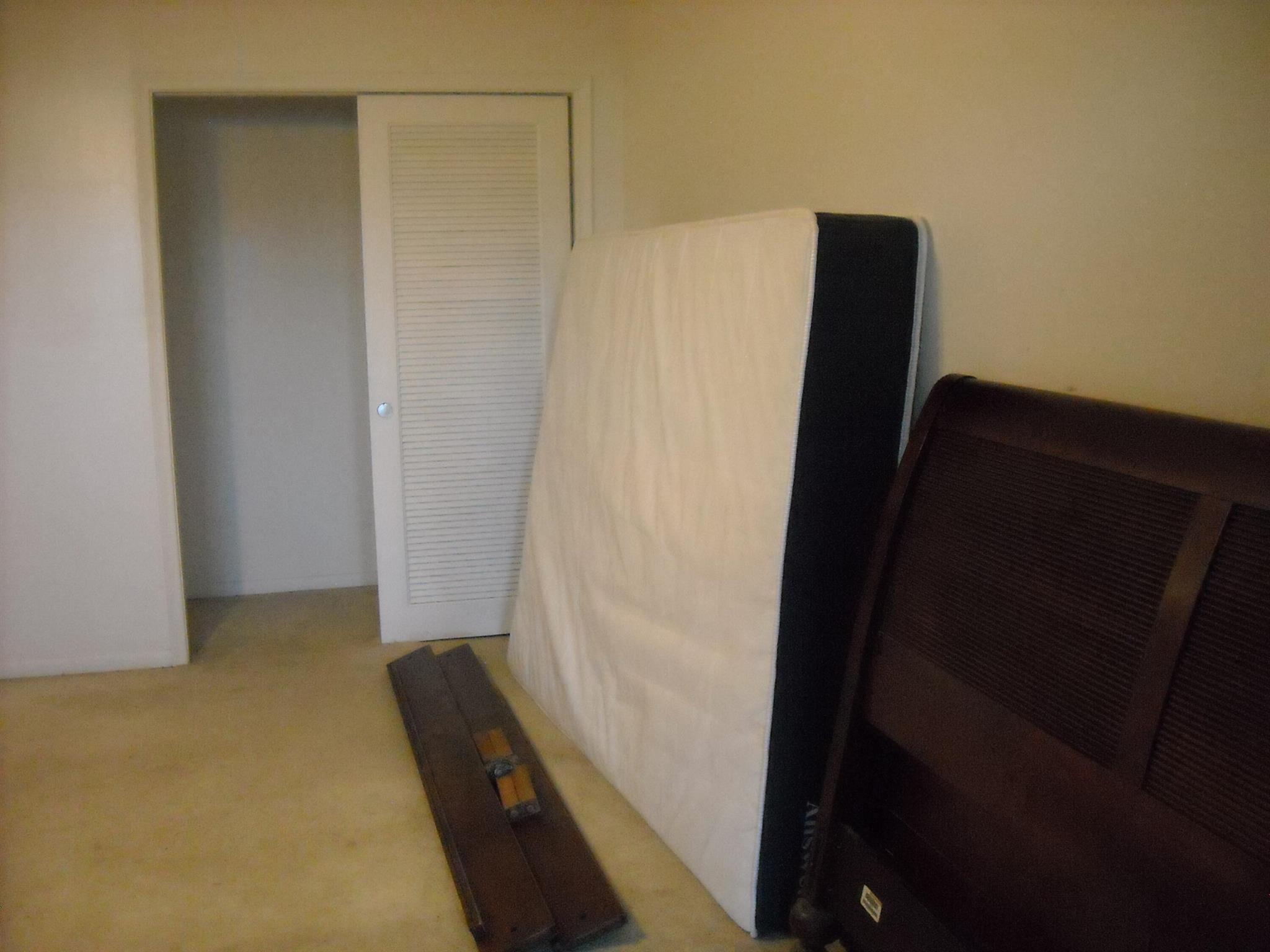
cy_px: 476
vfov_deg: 40.7
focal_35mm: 35
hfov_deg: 52.6
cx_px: 635
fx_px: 1284
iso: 800
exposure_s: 1/64
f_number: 2.8
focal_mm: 5.7
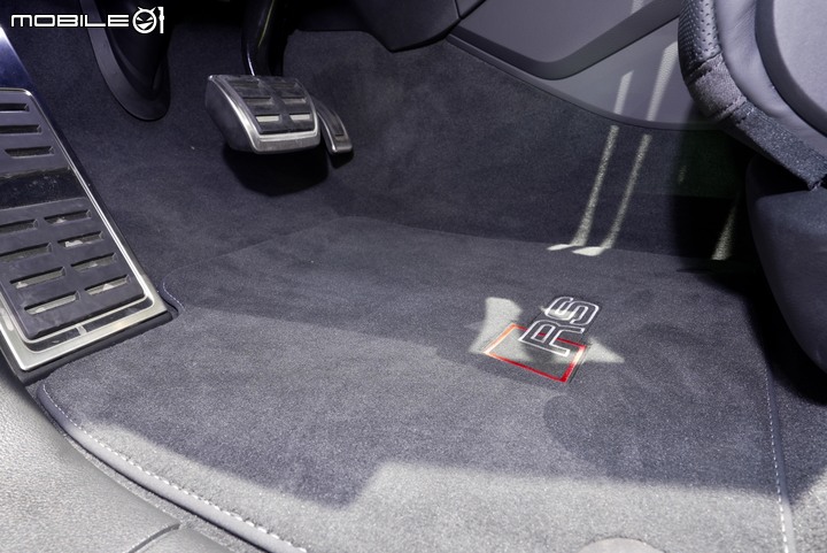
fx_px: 552
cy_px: 276
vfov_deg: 53.2
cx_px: 414
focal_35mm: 24
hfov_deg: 73.7
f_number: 11
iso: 100
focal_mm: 24
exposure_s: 30
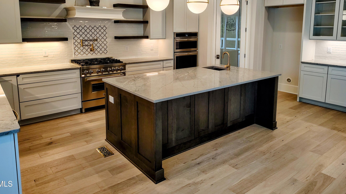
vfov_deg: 42.2
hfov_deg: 69.9
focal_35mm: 27
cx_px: 170
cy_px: 62
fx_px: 248
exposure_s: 1/120
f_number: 1.8
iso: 1050
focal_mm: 5.56
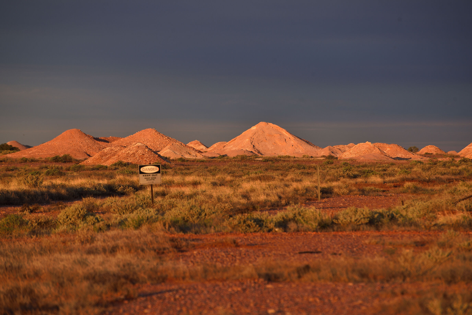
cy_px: 158
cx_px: 236
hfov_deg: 8.2
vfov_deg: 5.5
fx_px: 3279
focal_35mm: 250
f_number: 8
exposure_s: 1/160
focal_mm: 250
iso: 100
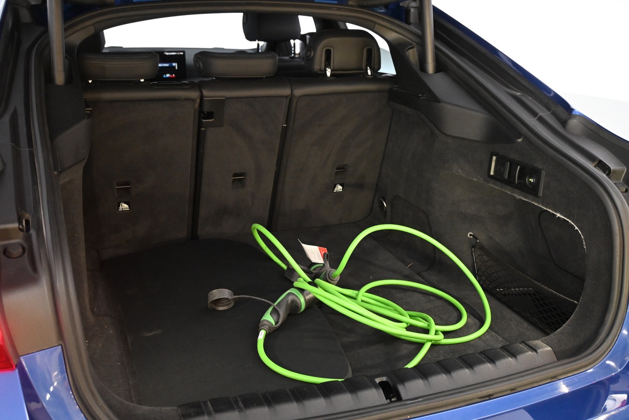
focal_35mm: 40
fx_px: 694
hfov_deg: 48.7
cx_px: 314
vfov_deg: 33.6
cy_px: 210
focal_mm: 26.5
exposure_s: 1/40
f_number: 4.5
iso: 3600
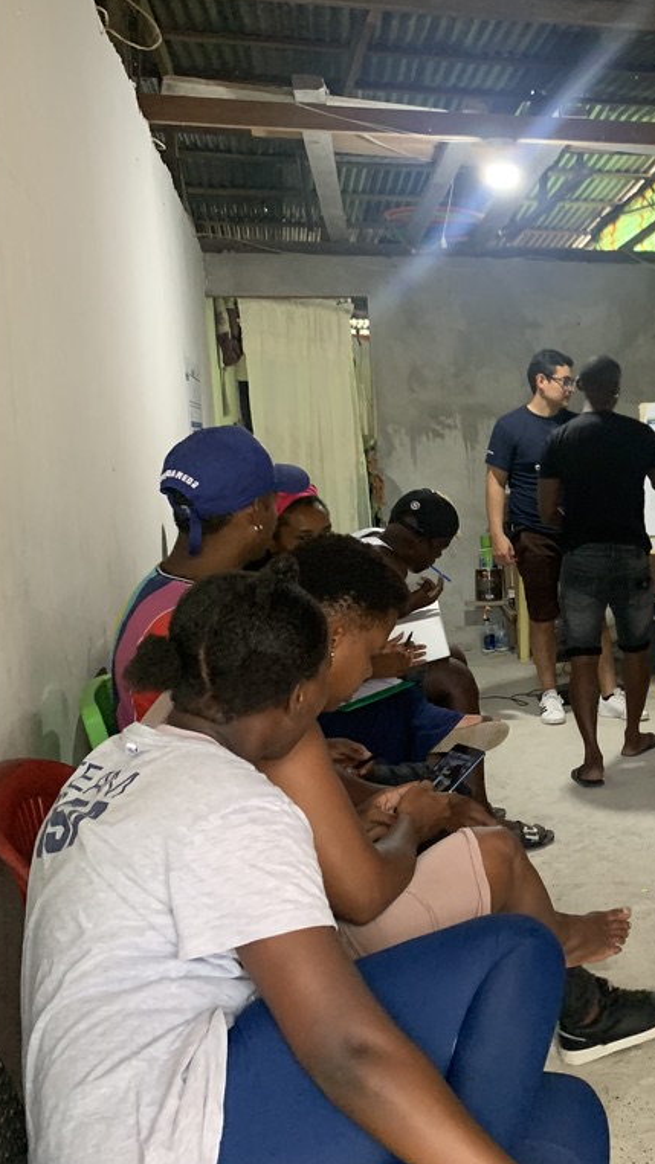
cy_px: 581
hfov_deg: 28.1
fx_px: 1174
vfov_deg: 52.8
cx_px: 739
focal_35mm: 38
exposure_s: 1/60
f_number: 1.8
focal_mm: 4.25
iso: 320
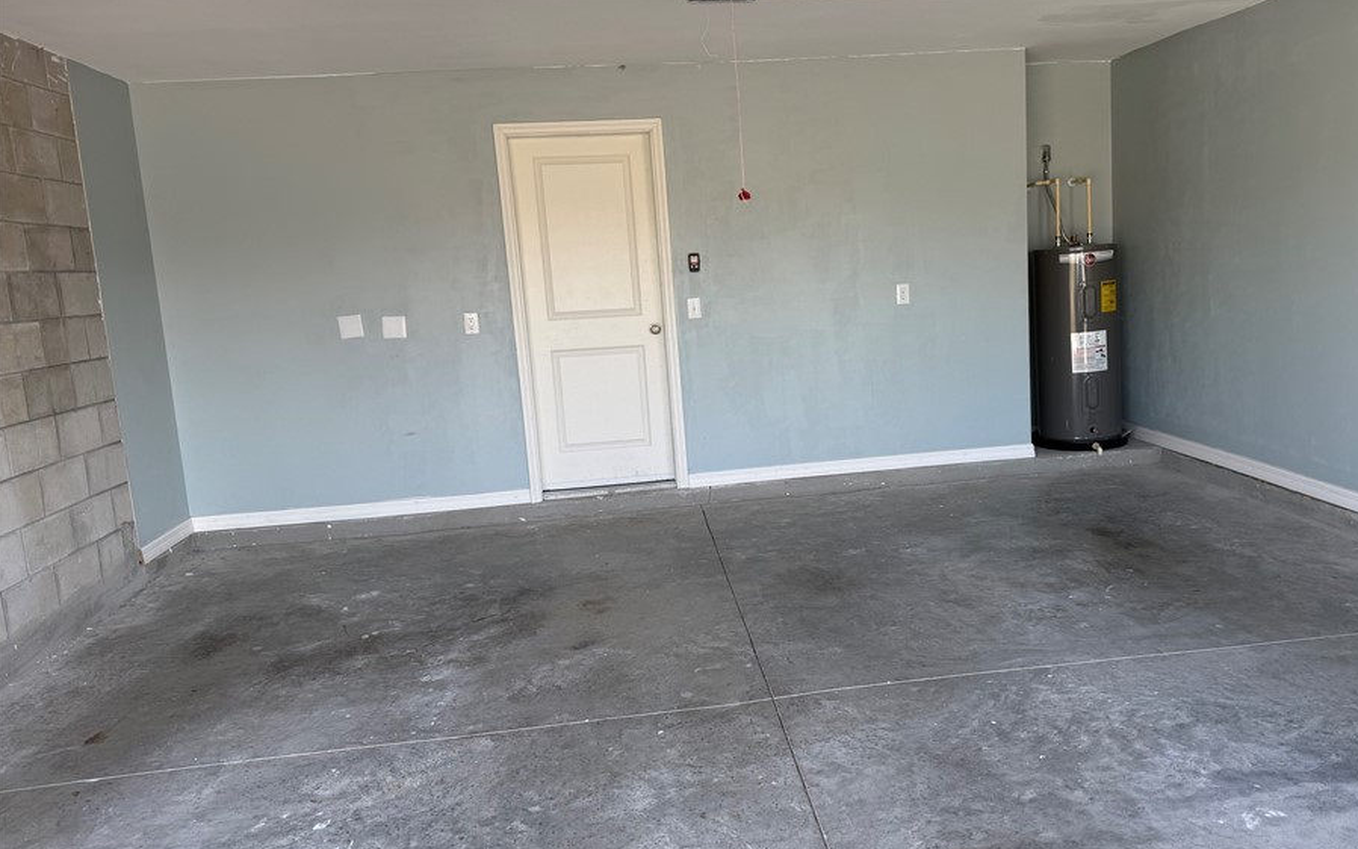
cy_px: 430
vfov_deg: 43.1
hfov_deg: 64.4
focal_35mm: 29
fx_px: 1073
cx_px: 771
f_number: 1.78
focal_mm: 6.76
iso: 64
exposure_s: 1/261
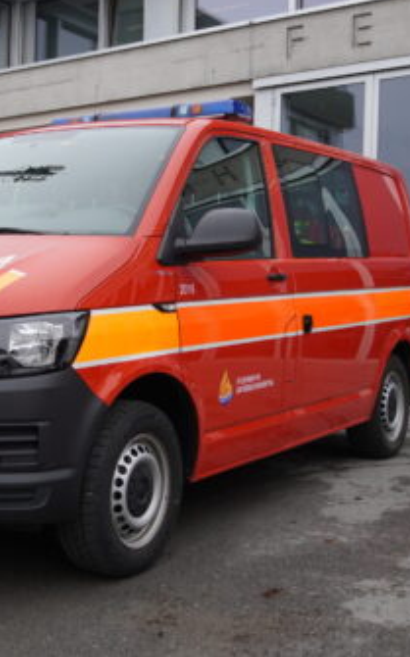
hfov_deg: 23.2
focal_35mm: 54
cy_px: 325
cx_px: 14
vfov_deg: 37.7
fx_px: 963
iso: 200
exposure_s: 1/160
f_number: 4
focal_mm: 23
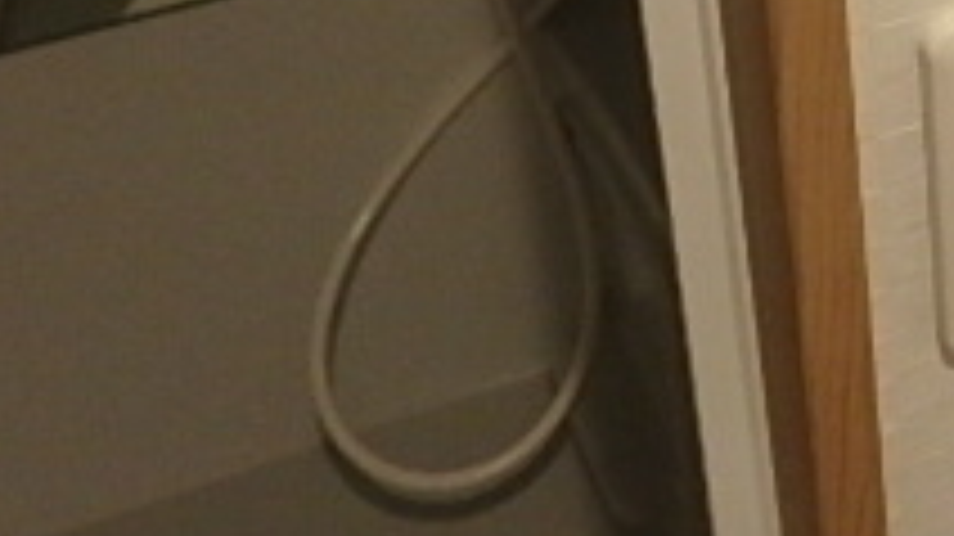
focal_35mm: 69
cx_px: 986
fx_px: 1745
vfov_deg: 14.9
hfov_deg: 28.4
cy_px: -468
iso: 500
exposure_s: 1/30
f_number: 3.5
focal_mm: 3.7
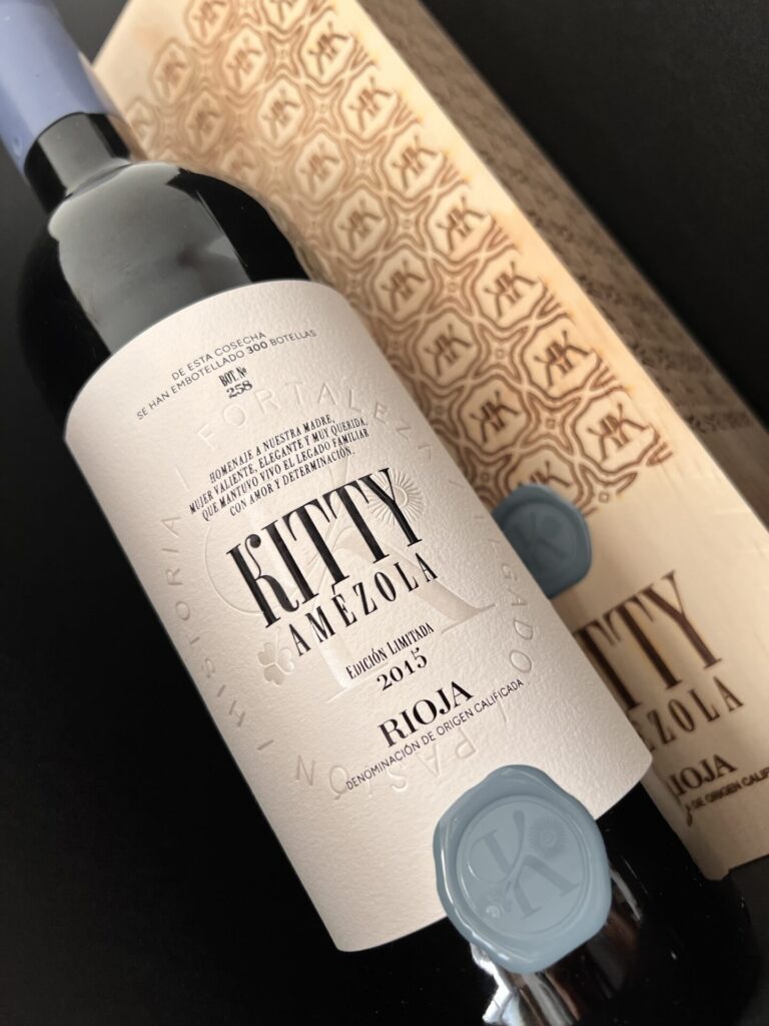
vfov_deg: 67.3
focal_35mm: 26
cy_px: 513
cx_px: 384
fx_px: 770
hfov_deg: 53.1
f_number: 1.5
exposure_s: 1/121
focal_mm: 5.7
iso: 125
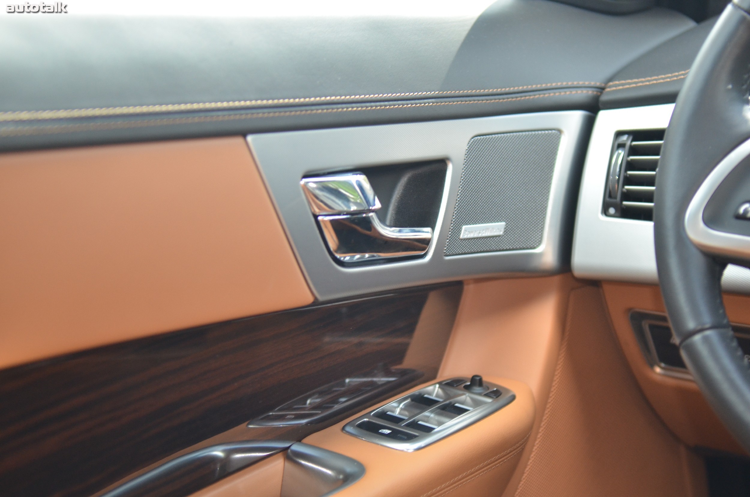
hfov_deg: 24.7
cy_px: 248
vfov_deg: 16.5
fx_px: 1715
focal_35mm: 82
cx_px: 375
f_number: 2.8
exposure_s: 1/60
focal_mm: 55
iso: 800
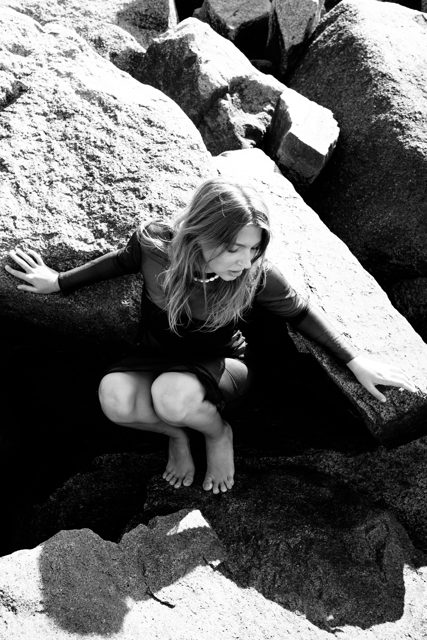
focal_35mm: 37
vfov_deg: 51.8
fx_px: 660
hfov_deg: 35.9
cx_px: 214
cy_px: 320
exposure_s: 1/160
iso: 100
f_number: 6.3
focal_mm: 37.1
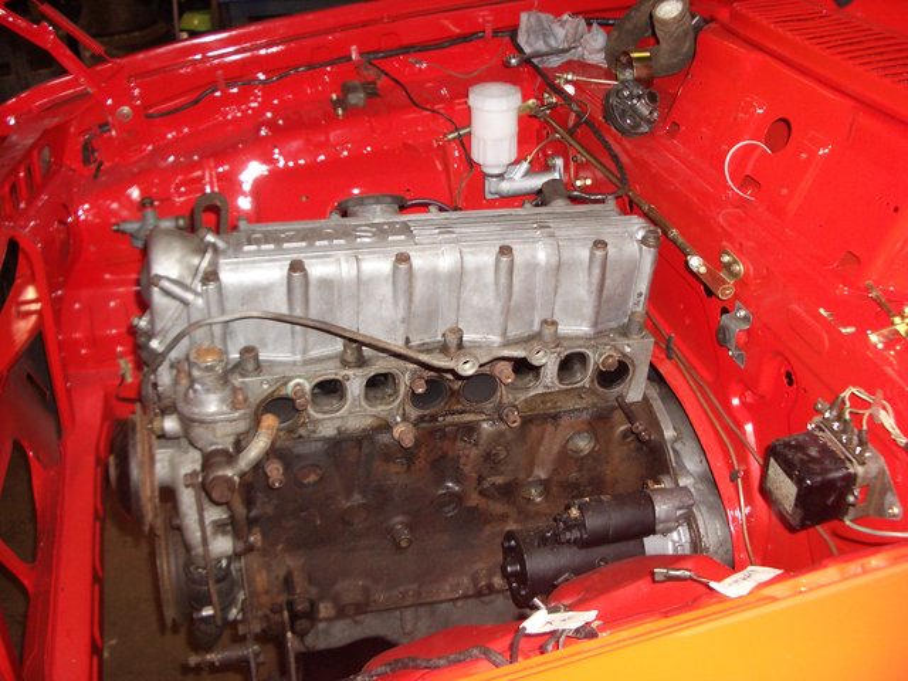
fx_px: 918
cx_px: 454
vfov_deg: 40.7
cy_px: 340
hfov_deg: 52.6
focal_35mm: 35
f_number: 2.6
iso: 200
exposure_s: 1/60
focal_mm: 5.8
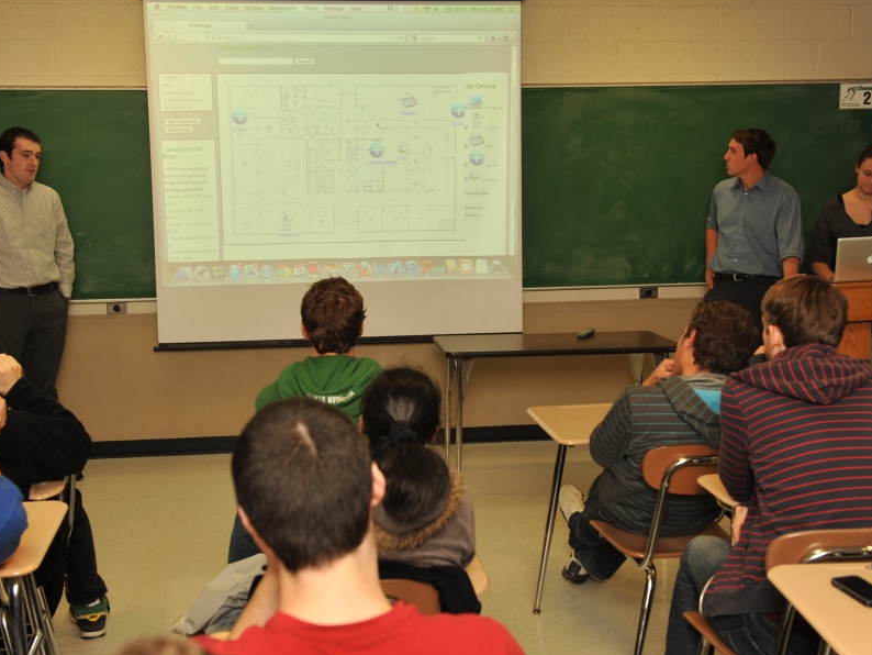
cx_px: 410
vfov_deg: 31.5
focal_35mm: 46
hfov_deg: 41.2
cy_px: 314
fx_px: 1159
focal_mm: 38
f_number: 5
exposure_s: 1/60
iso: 200
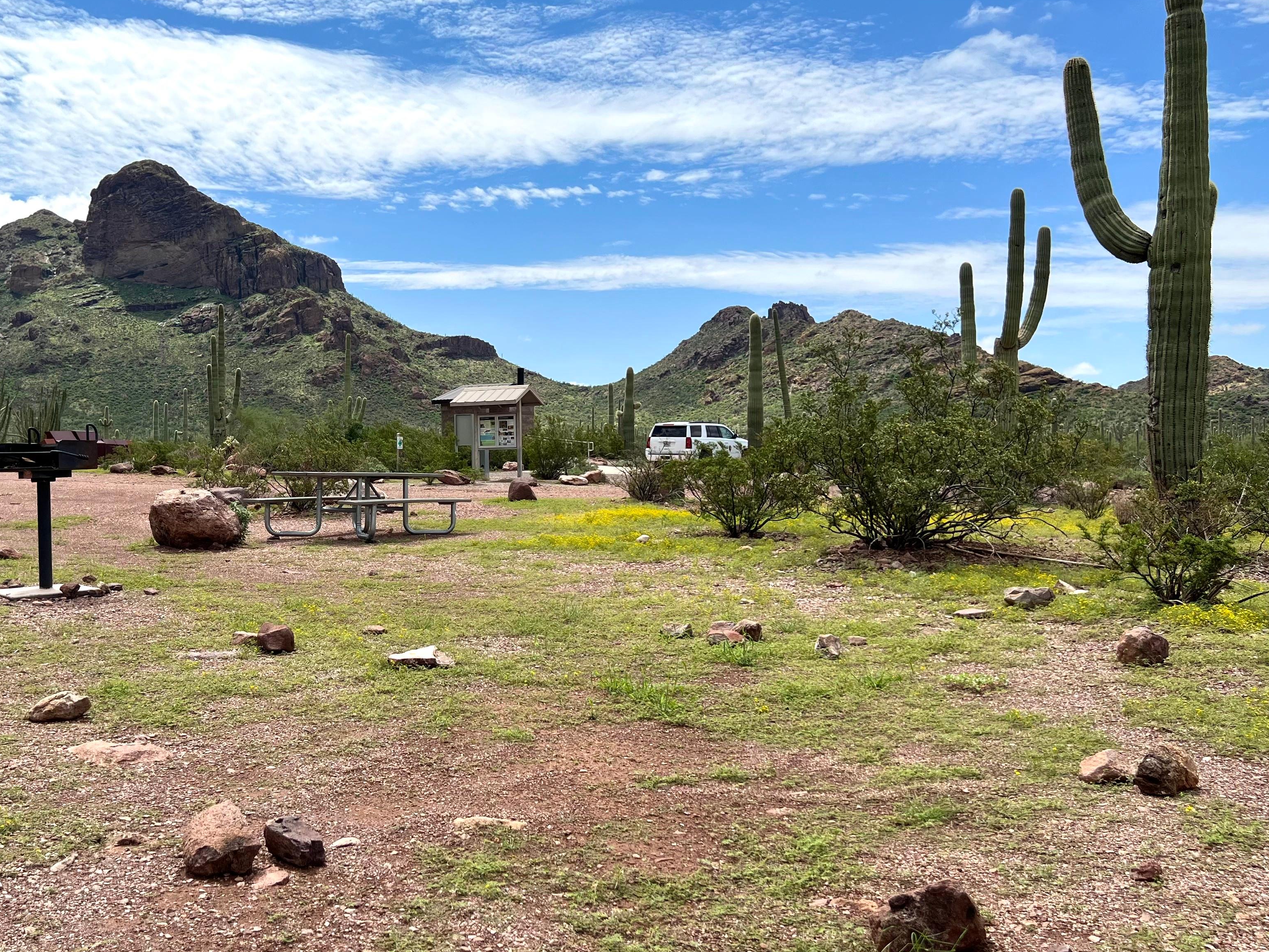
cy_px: 465
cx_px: 470
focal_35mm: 34
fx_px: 1246
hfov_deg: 53.3
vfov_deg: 41.8
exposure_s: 1/6993
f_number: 1.5
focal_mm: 5.7
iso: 50
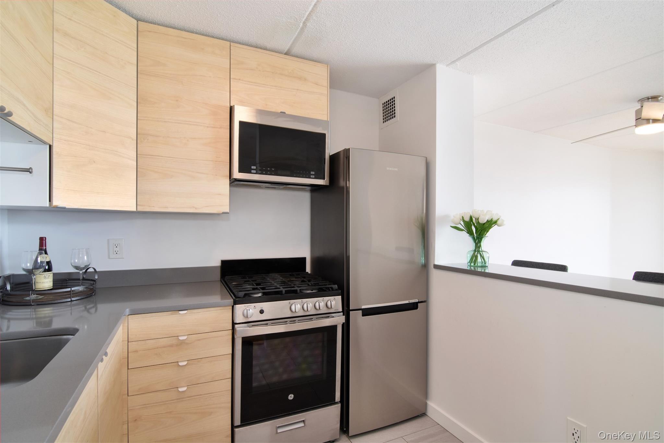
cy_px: 222
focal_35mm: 16
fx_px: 304
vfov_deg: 72.0
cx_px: 332
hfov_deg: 95.0
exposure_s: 1/40
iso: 500
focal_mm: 11
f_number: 11
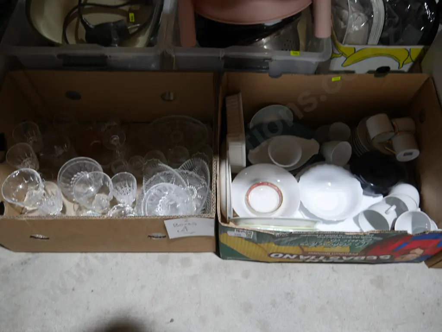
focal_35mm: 30
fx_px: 383
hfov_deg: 59.9
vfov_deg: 46.8
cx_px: 221
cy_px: 166
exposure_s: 1/60
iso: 250
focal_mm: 15
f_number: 3.6
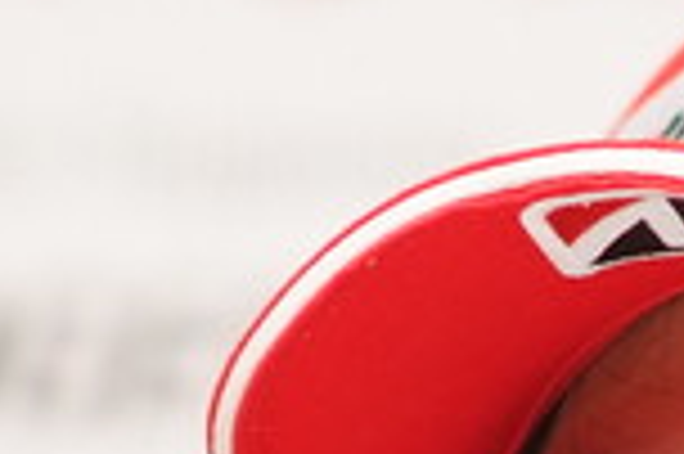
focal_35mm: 1282
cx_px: 783
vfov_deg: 1.1
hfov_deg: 1.6
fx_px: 24331
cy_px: 917
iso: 400
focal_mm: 180
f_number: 2.8
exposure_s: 1/125
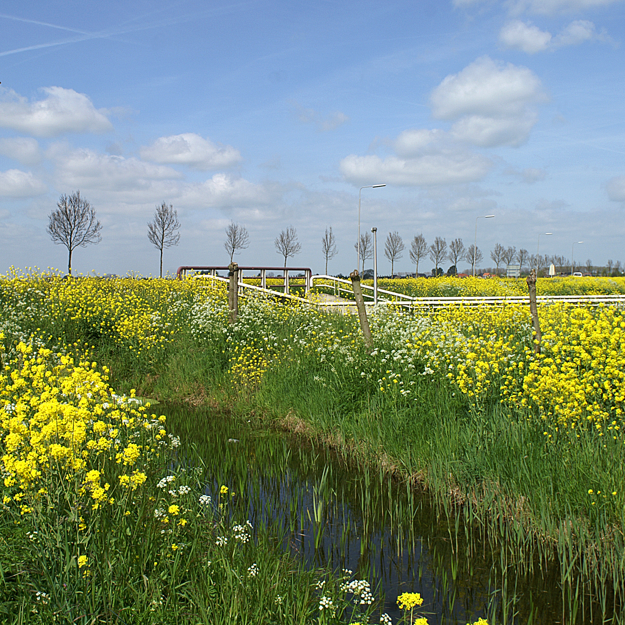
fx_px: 797
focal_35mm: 39
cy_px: 317
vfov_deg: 42.8
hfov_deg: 42.8
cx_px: 302
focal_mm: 20
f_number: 11
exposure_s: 1/200
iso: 100
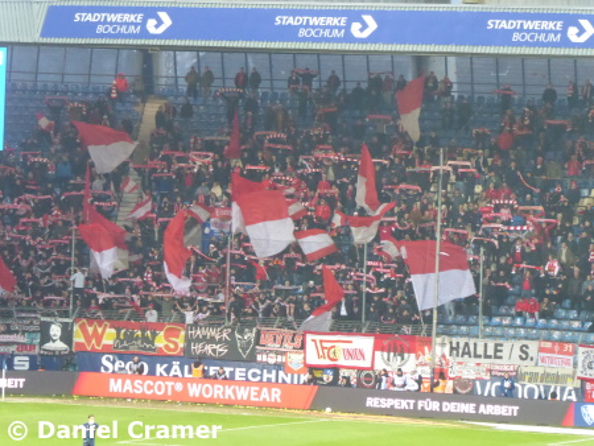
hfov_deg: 8.6
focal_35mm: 231
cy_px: 223
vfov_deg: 6.4
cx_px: 297
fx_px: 3966
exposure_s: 1/60
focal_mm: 41.4
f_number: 5.6
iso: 1600
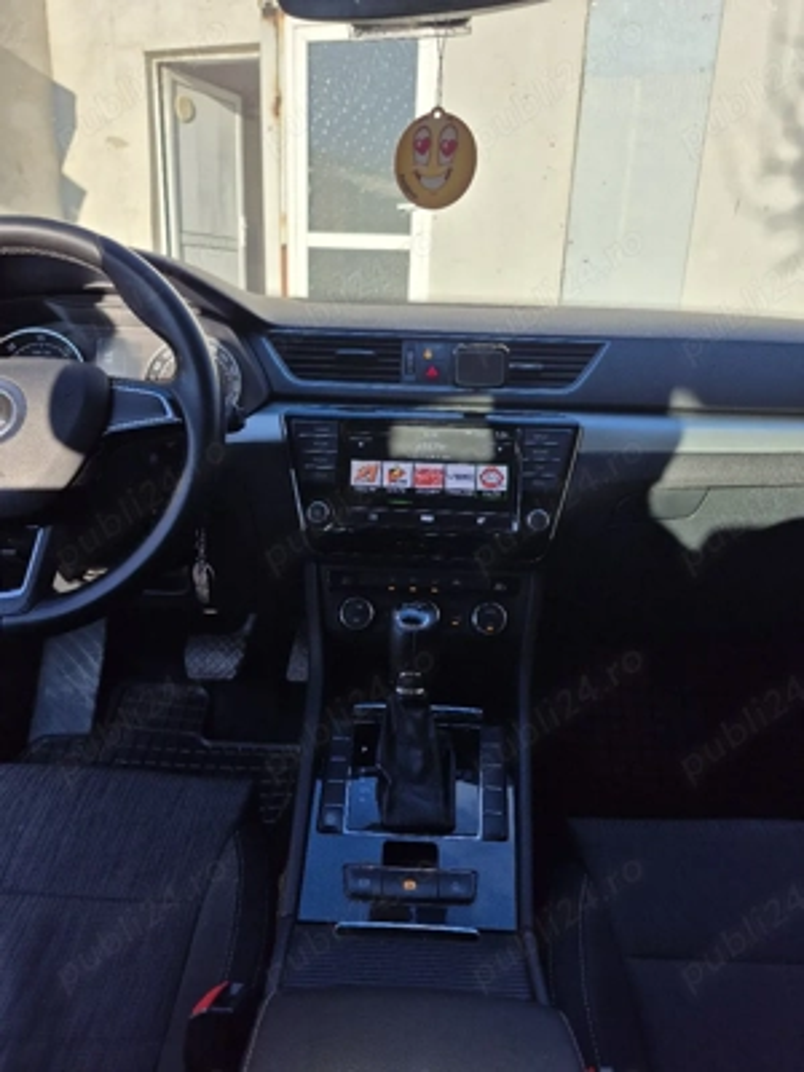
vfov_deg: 73.9
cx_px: 402
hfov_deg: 58.9
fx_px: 712
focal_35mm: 23
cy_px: 536
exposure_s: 1/714
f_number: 1.8
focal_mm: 5.4
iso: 25
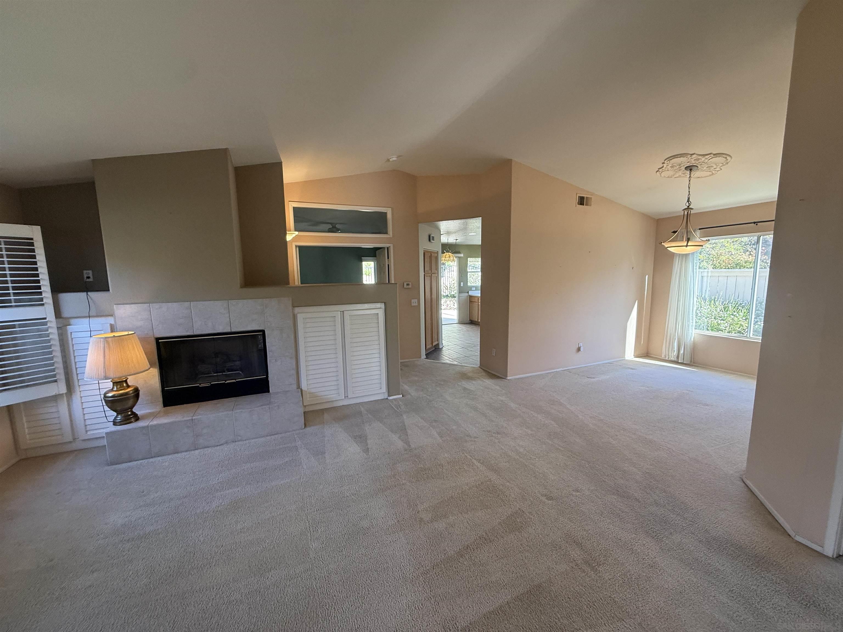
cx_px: 422
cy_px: 316
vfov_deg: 85.7
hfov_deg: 102.1
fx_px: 341
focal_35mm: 14
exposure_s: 1/120
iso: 160
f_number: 2.2
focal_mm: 2.22
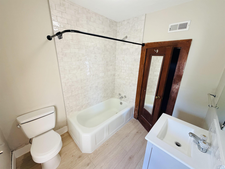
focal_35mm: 14
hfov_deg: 102.1
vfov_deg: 85.7
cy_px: 84
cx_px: 112
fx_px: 91
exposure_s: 1/60
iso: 200
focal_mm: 2.22
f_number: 2.2
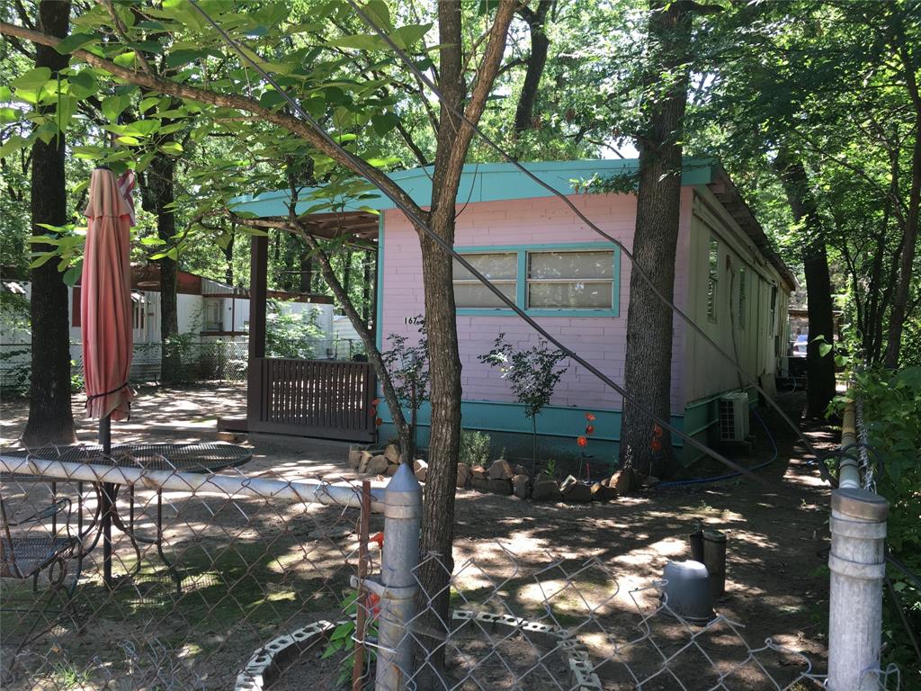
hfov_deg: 61.7
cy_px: 346
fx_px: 772
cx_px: 460
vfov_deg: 48.2
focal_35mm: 29
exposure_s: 1/120
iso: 32
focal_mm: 4.15
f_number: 2.2
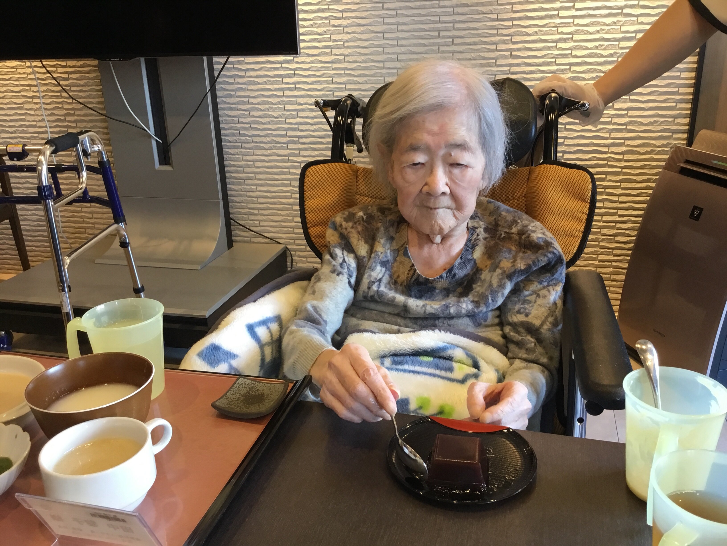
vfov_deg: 45.4
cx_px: 364
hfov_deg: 58.4
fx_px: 651
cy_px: 273
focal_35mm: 31
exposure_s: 1/33
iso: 80
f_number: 2.4
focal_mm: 3.3
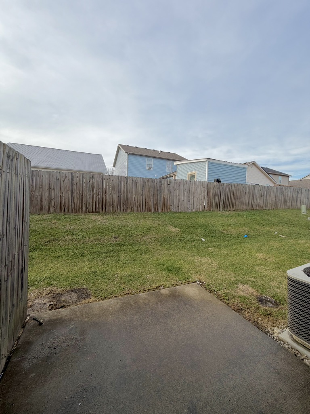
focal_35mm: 14
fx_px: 167
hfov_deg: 85.7
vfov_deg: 102.1
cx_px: 155
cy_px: 207
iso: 40
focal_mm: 2.22
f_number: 2.2
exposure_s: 1/770
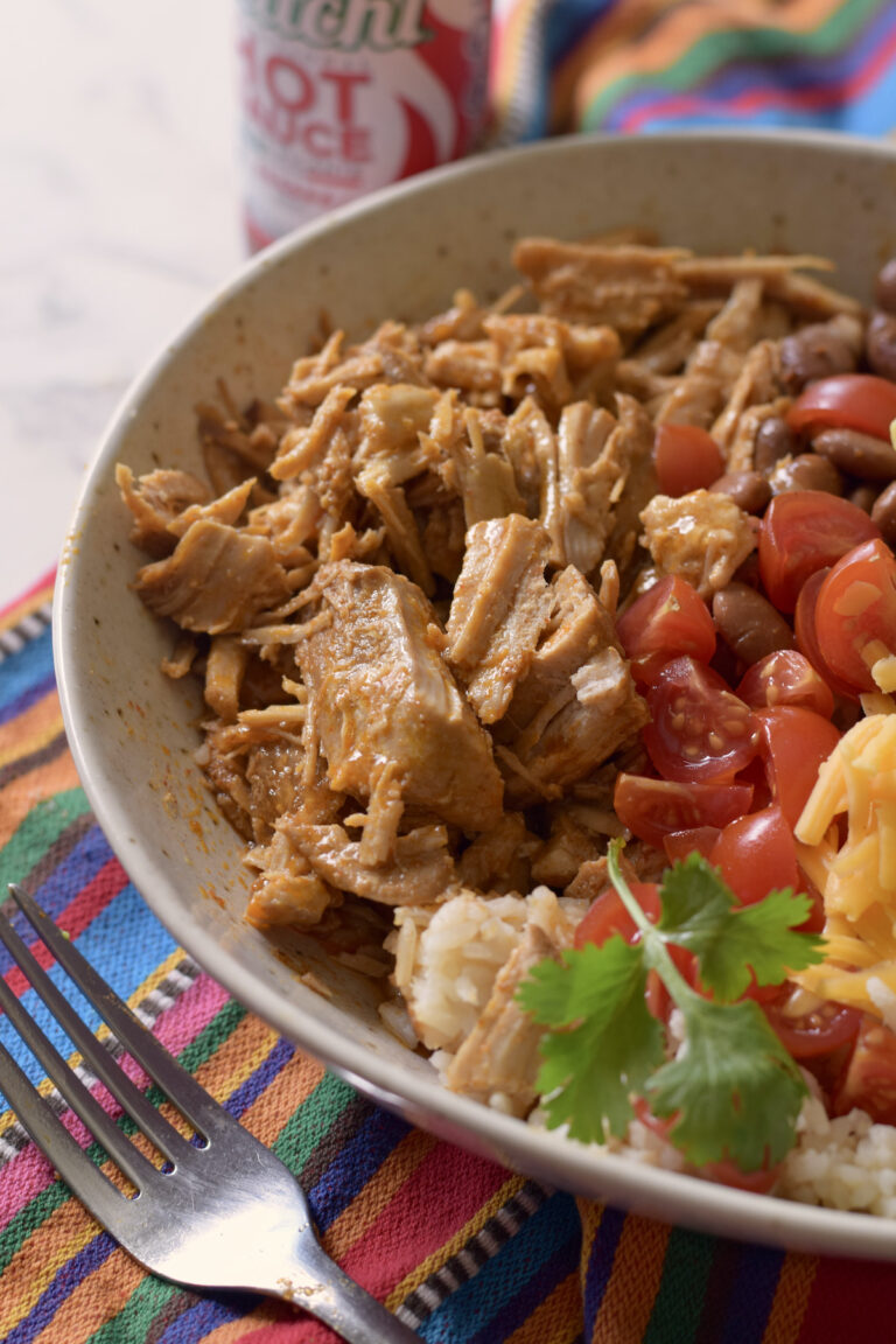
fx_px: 2800
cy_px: 672
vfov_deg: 27.0
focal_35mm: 75
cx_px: 448
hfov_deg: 18.2
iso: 200
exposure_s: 1/80
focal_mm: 50
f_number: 5
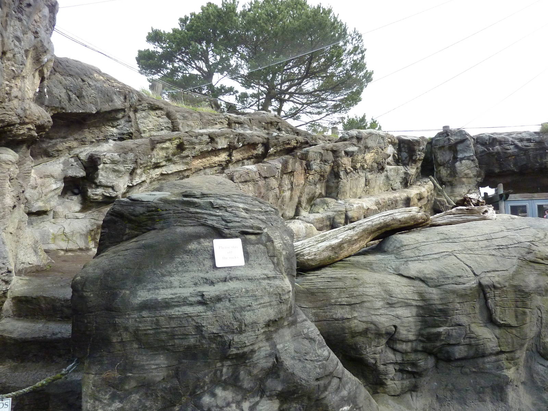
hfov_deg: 69.4
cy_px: 206
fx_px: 396
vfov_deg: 54.9
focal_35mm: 25
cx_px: 274
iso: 320
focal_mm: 4.1
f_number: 3.3
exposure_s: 1/500
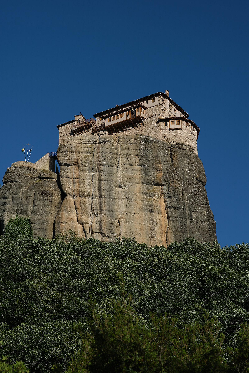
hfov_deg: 15.2
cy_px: 186
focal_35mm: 90
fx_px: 934
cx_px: 124
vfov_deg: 22.6
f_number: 8
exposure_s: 1/850
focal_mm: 60
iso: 200
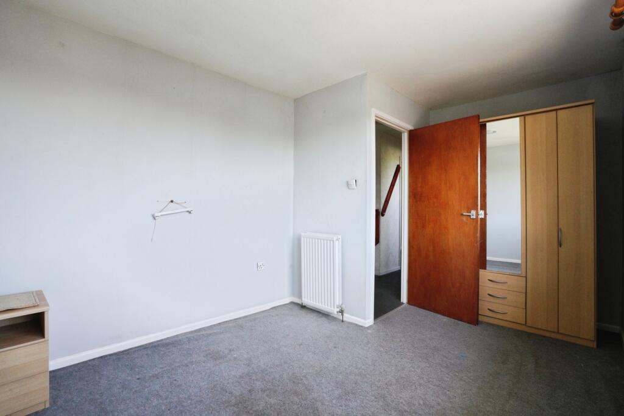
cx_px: 312
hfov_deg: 96.7
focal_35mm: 16
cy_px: 208
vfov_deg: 73.8
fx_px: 277
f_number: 9
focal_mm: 16
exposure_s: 1/125
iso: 2000
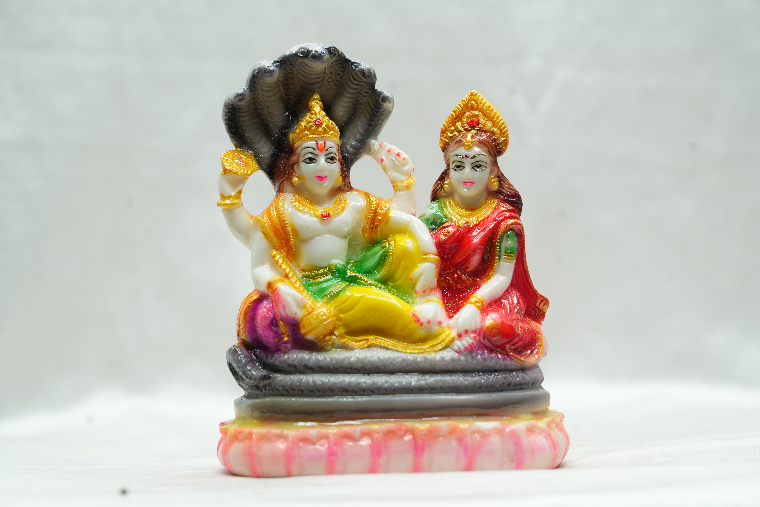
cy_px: 254
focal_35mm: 105
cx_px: 380
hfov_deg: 19.5
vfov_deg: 13.0
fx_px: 2216
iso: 320
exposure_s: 1/50
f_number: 7.1
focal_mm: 105
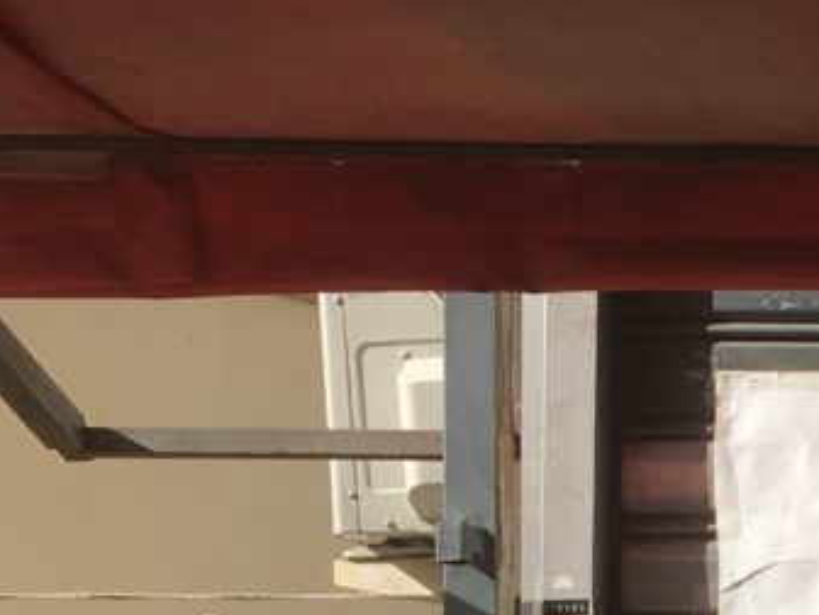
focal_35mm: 145
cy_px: 1066
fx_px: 3431
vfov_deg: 9.8
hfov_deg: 12.4
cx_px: 1499
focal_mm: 4.15
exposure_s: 1/1099
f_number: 2.2
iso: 25
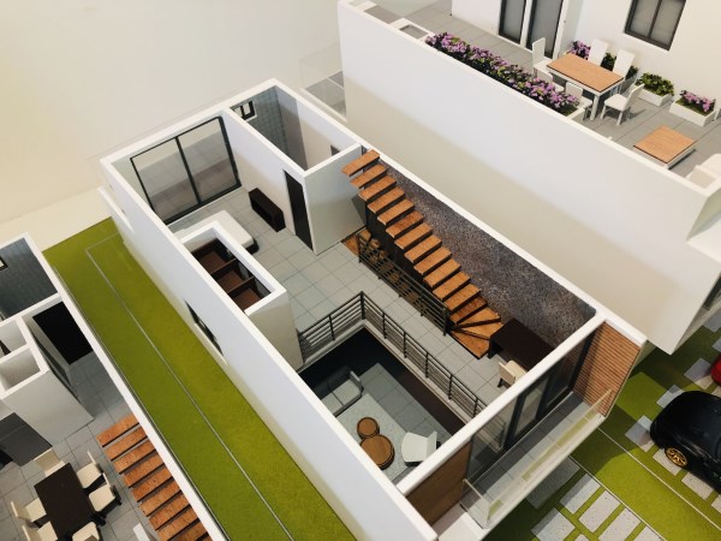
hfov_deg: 63.4
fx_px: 583
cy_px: 270
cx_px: 360
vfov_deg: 49.7
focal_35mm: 28
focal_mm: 3.99
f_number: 1.8
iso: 50
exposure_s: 1/15
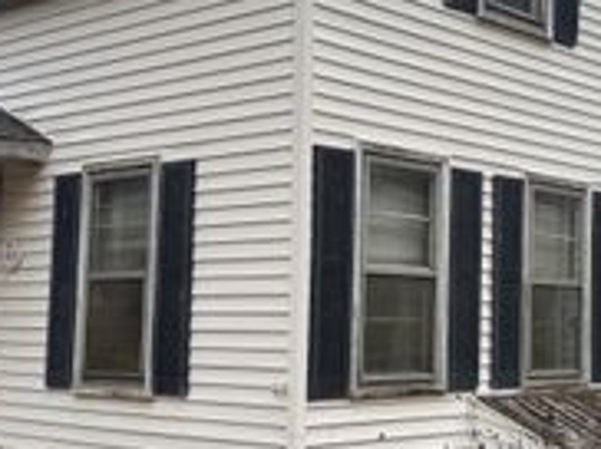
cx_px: 462
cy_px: 196
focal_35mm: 66
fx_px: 1144
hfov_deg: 28.9
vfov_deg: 22.2
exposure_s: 1/237
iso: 64
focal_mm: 6.76
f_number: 1.78
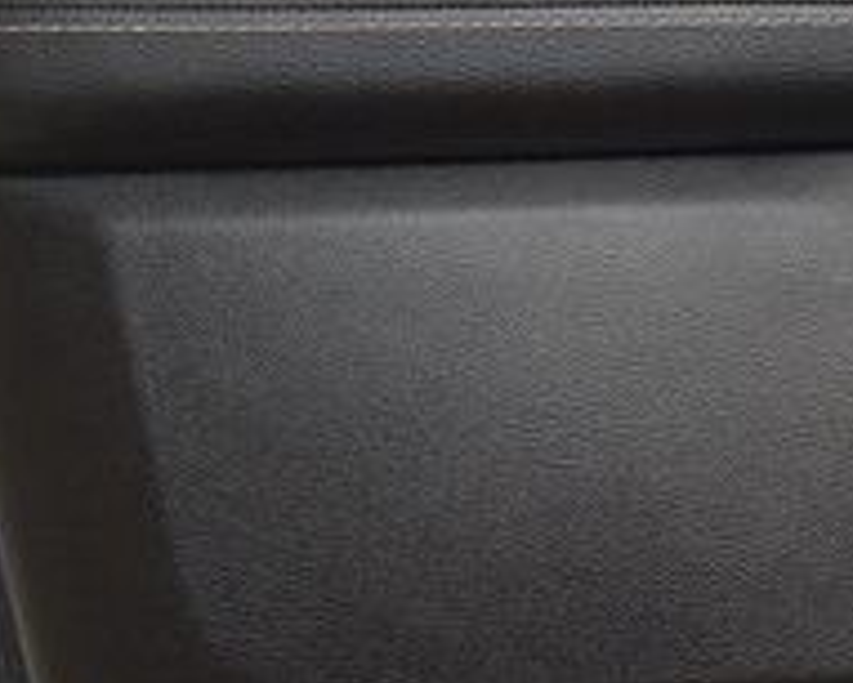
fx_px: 2854
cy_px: 261
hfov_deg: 15.7
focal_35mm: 113
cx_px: 1246
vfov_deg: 13.6
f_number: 3.8
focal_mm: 24
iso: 2000
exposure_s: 1/125
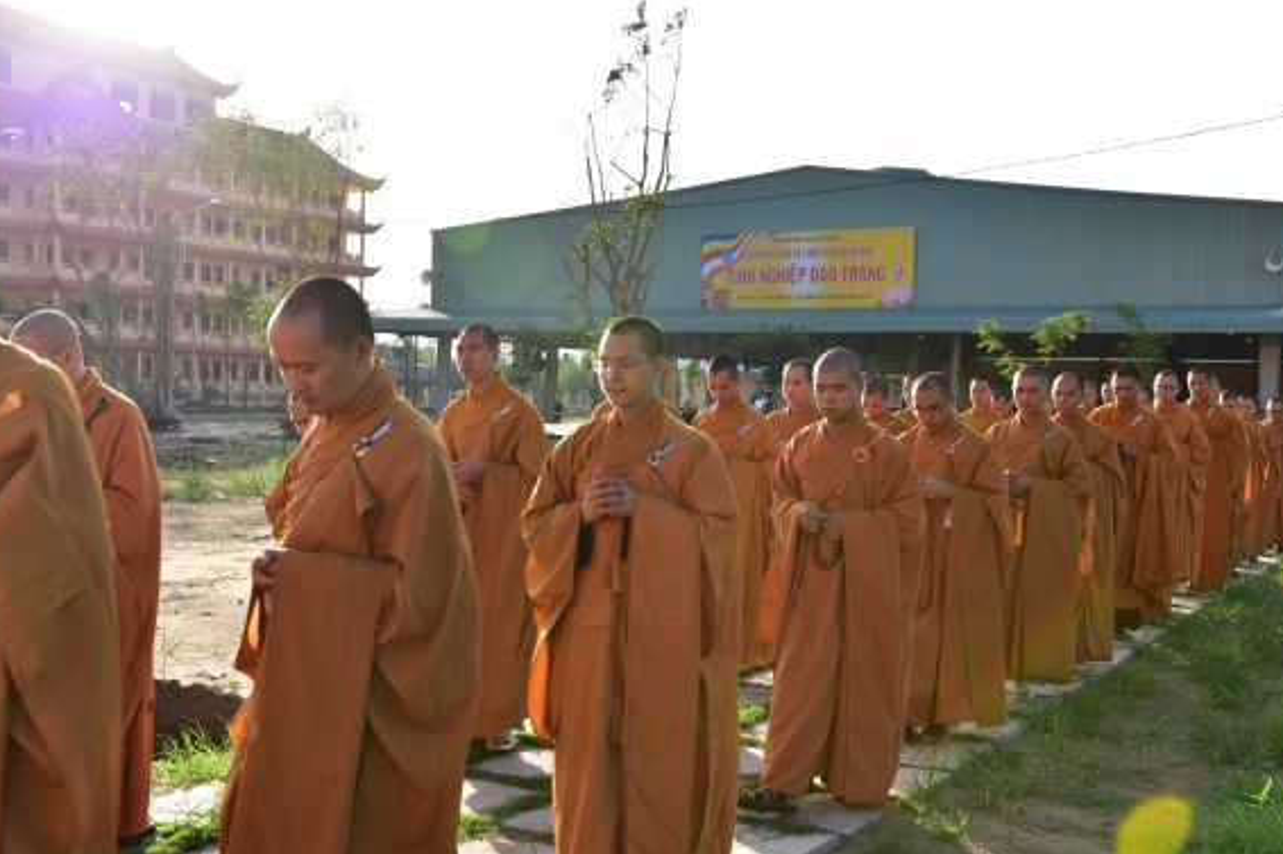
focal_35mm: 43
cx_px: 700
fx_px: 1532
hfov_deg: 45.4
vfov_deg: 31.2
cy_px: 438
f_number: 7.1
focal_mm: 38
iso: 80
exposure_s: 1/100
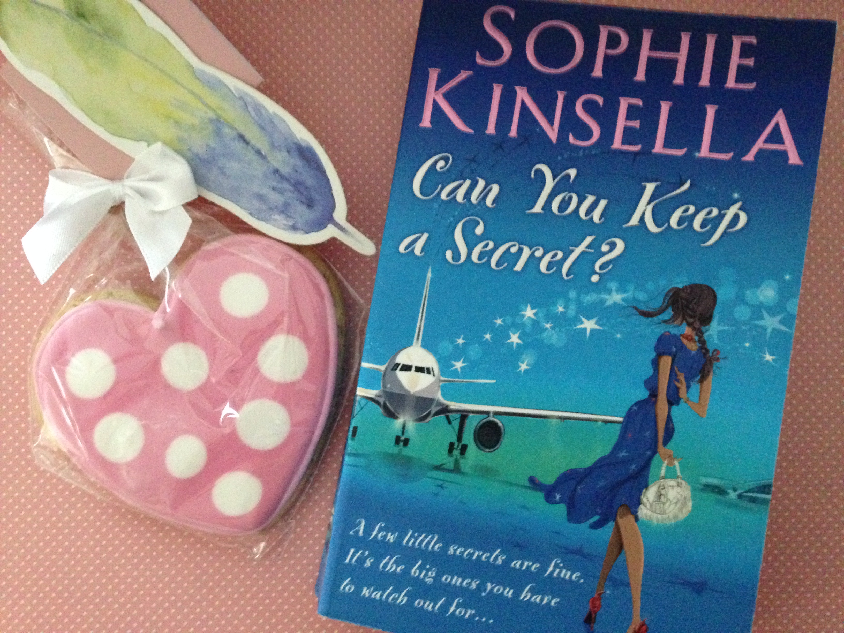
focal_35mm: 33
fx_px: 805
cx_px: 422
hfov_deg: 55.4
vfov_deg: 42.9
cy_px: 316
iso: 640
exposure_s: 1/15
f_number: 2.4
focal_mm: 4.12
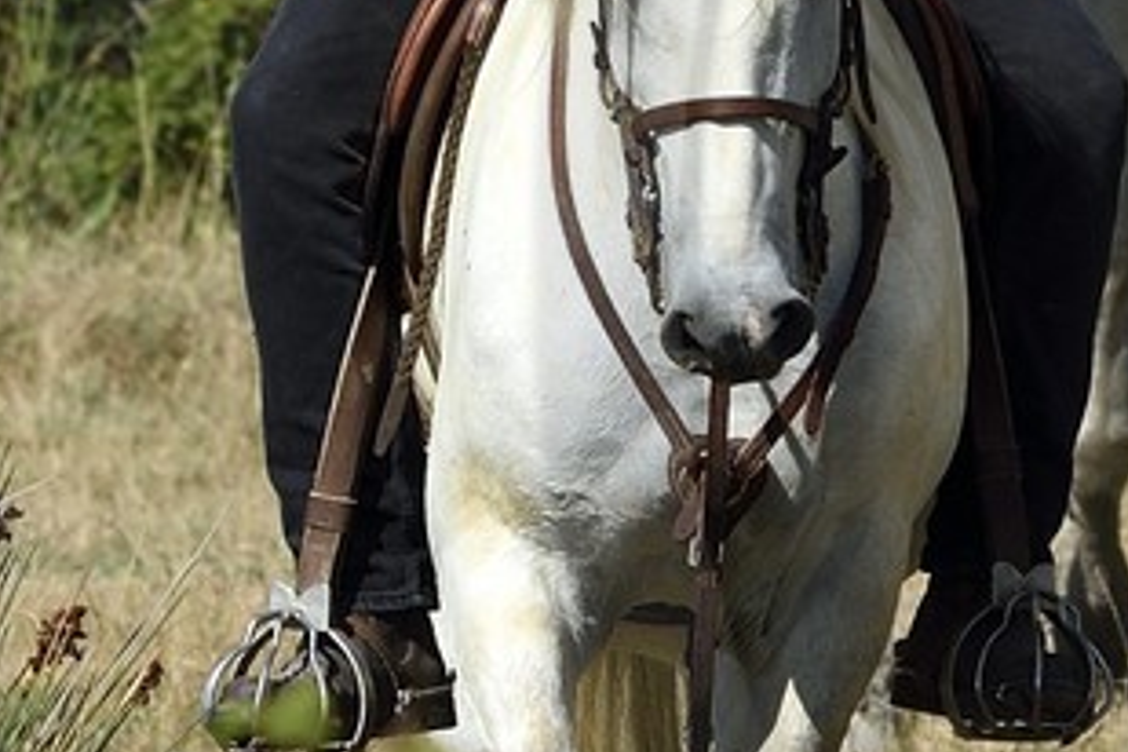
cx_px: 2022
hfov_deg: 2.4
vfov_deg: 1.6
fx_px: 26757
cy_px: 259
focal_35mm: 854
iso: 200
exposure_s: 1/800
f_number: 8
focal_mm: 165
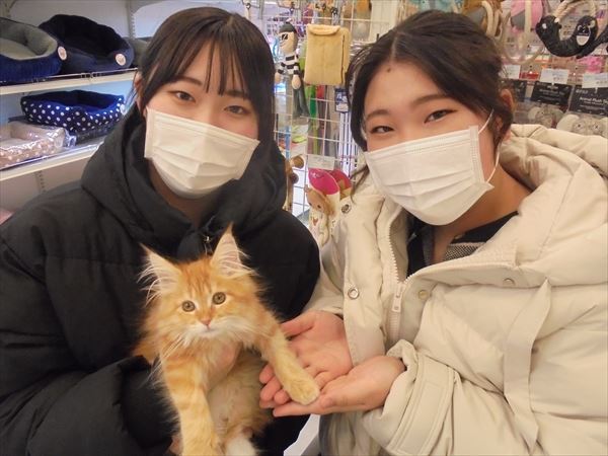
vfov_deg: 53.1
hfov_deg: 67.3
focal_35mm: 26
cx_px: 304
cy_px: 228
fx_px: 457
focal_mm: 4.6
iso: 500
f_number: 3.5
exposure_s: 1/125
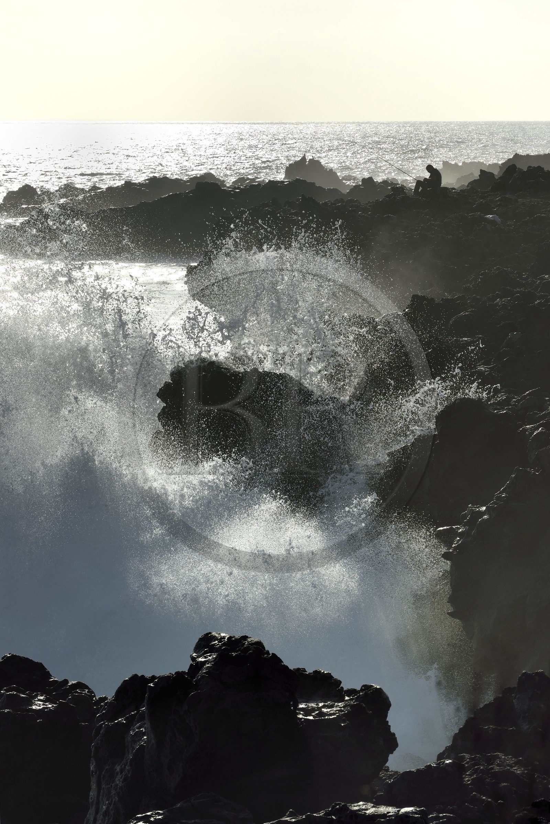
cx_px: 275
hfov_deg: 8.3
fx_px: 3781
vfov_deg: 12.5
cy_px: 412
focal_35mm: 165
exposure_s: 1/400
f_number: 14
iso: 200
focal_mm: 165
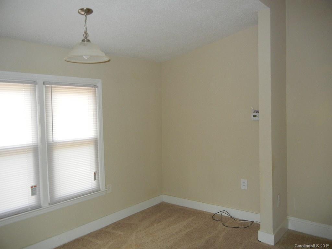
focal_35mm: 30
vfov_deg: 46.8
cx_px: 166
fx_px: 288
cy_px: 124
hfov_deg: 60.0
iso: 200
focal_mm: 5.4
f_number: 3.5
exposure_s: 1/30
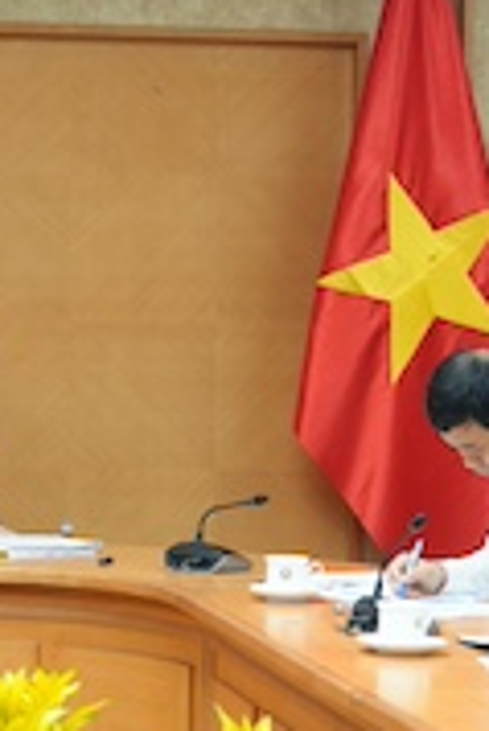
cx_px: 86
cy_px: 279
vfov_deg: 15.2
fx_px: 2745
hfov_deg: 10.1
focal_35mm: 135
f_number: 2.8
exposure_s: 1/160
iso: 1250
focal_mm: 40
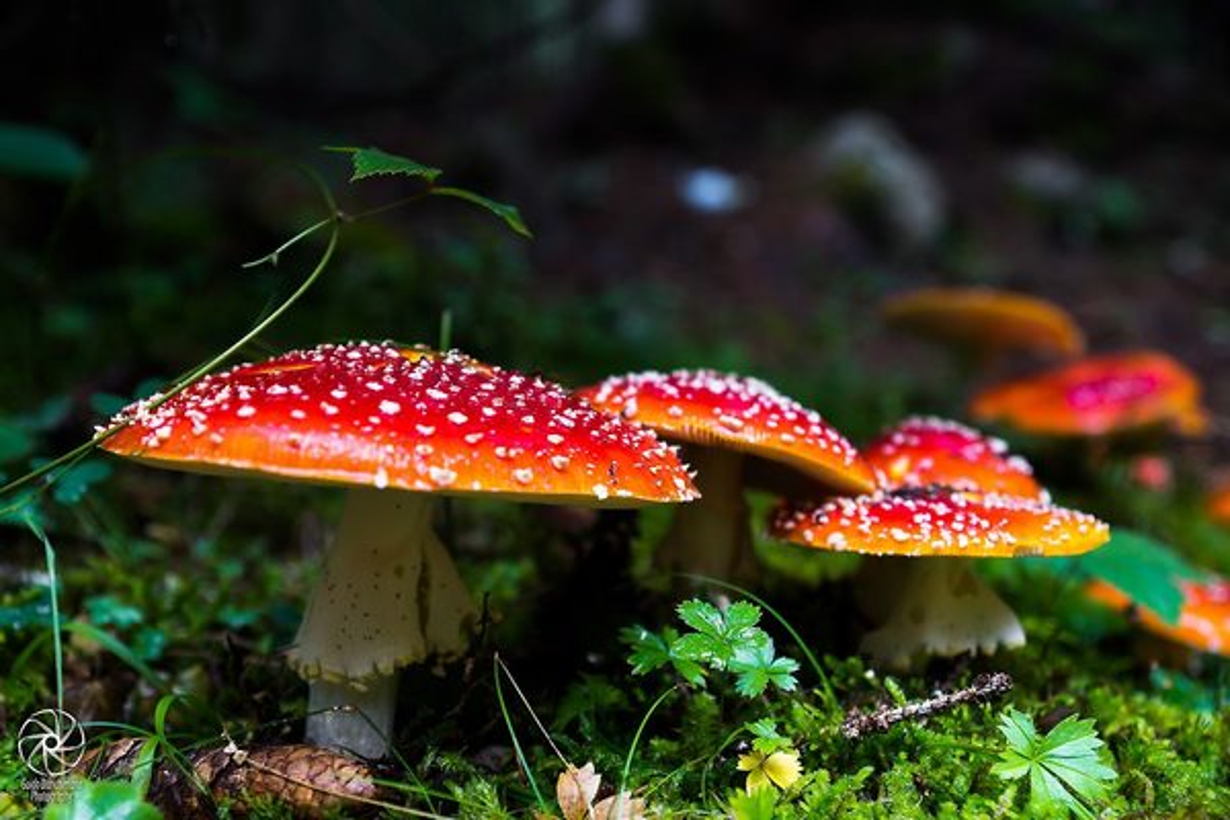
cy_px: 410
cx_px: 615
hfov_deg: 46.4
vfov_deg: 31.9
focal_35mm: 42
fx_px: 1435
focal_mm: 28
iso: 100
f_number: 3.2
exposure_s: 1/50
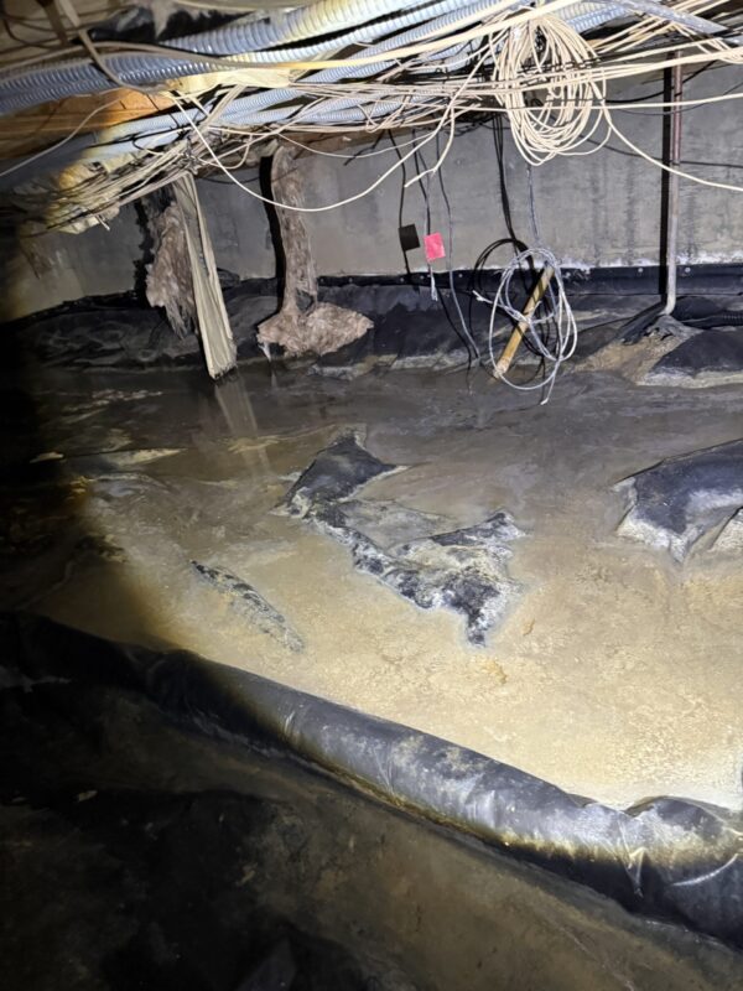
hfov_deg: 56.8
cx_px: 372
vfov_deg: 71.6
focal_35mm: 24
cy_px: 496
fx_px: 687
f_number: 1.78
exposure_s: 1/40
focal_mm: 6.76
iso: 800
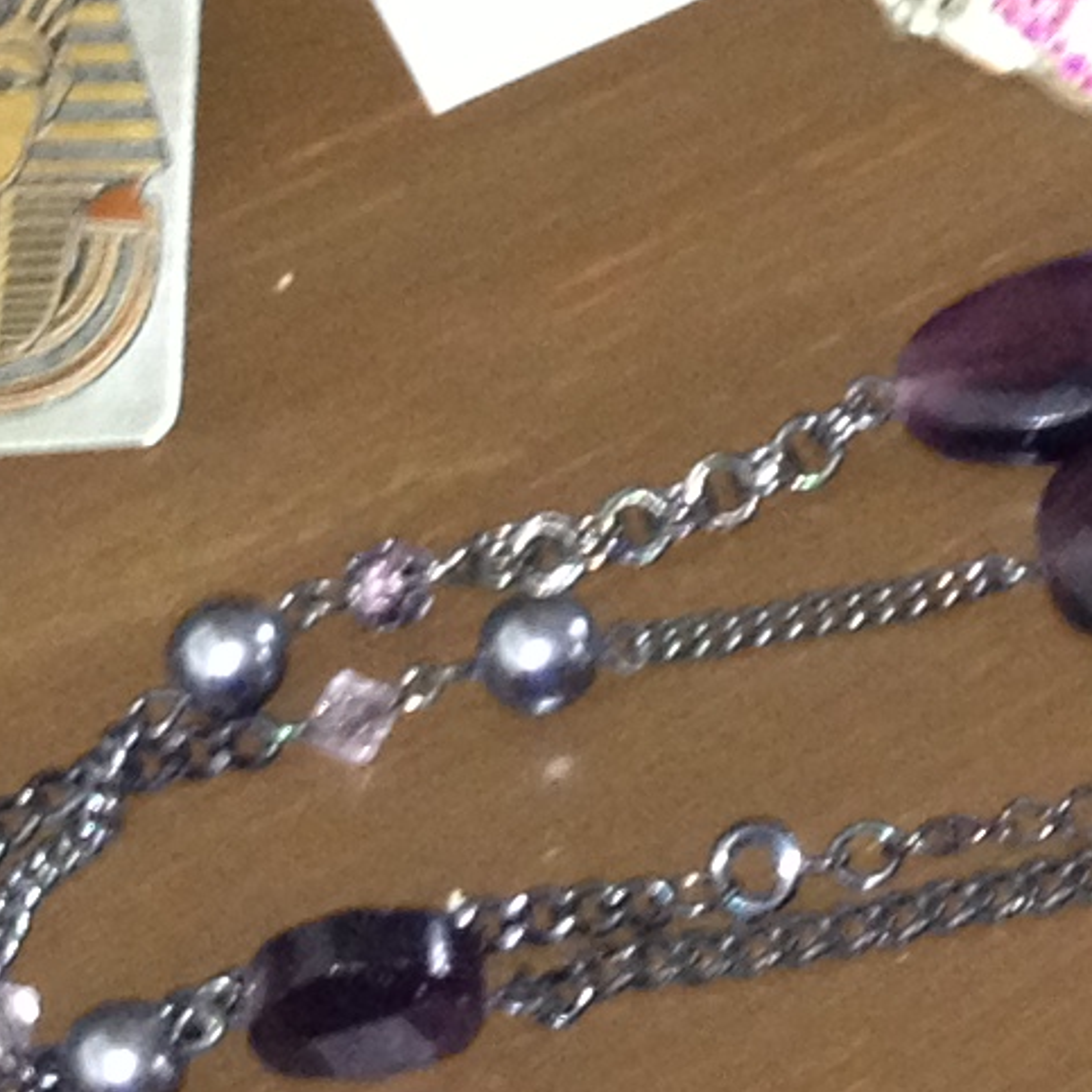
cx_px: 1549
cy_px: -760
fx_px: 7459
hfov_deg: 8.2
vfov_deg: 8.1
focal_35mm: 209
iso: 200
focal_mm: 4.28
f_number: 2.4
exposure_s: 1/20
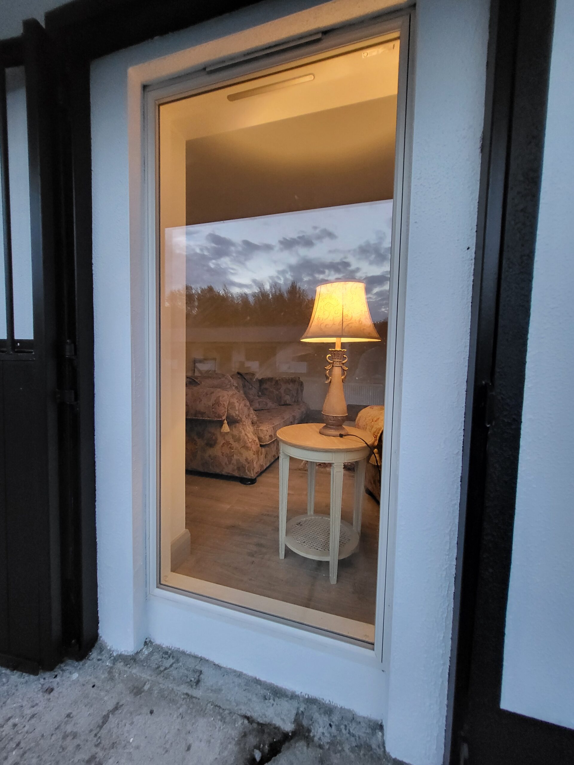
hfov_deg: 89.9
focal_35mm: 13
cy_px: 382
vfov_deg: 106.2
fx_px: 287
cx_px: 287
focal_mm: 1.74
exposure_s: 1/33
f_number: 2.2
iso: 500
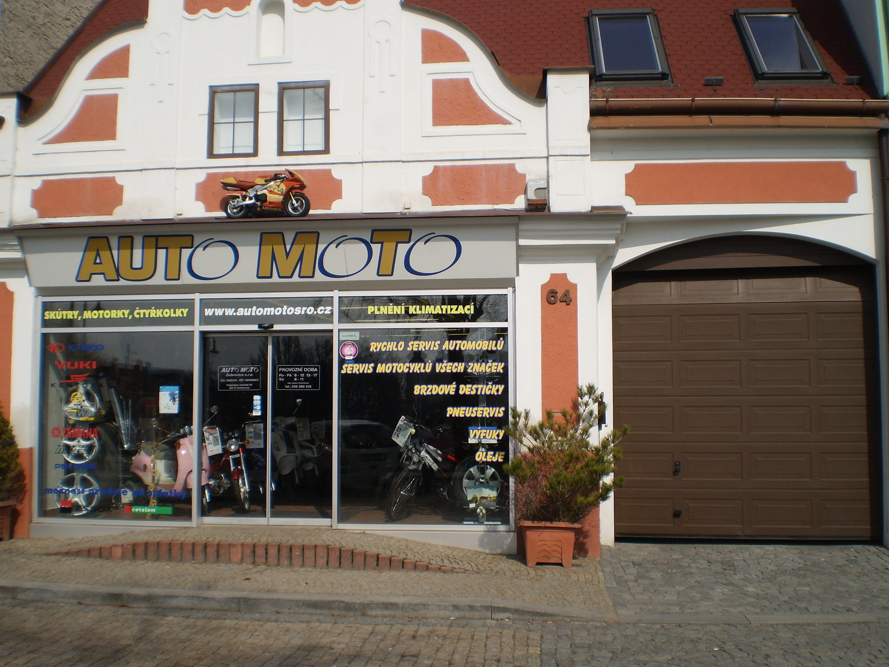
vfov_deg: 39.7
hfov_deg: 51.4
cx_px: 444
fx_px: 925
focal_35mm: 36
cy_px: 334
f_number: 4.6
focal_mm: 6.3
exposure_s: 1/1600
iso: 64
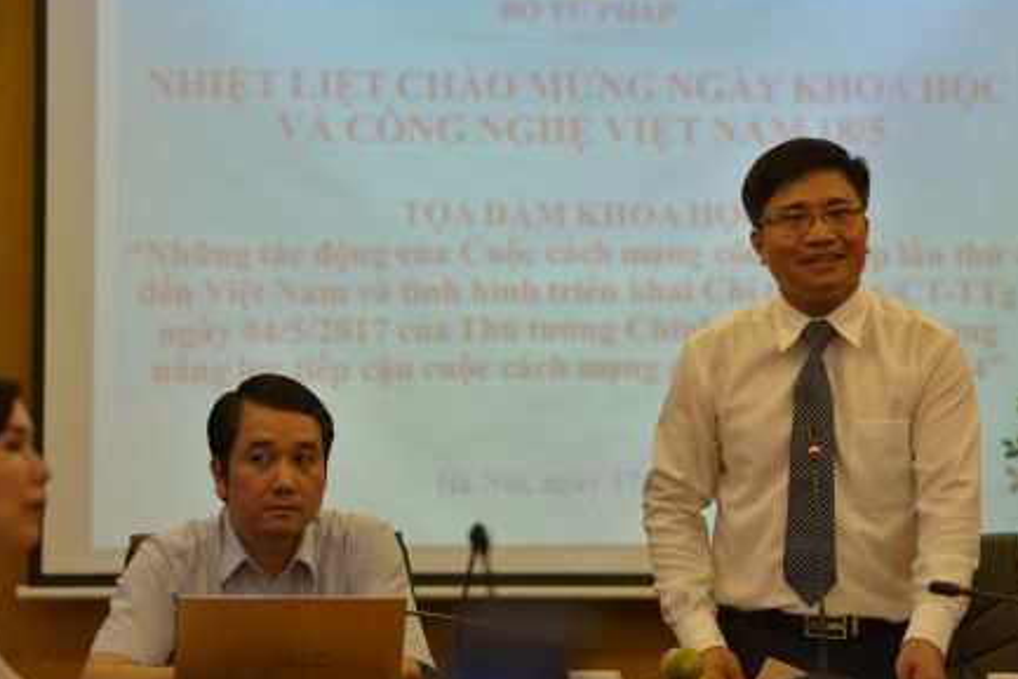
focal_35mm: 166
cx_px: 610
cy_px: 329
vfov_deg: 8.3
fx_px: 4695
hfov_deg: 12.4
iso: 400
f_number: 2.8
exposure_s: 1/125
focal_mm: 120
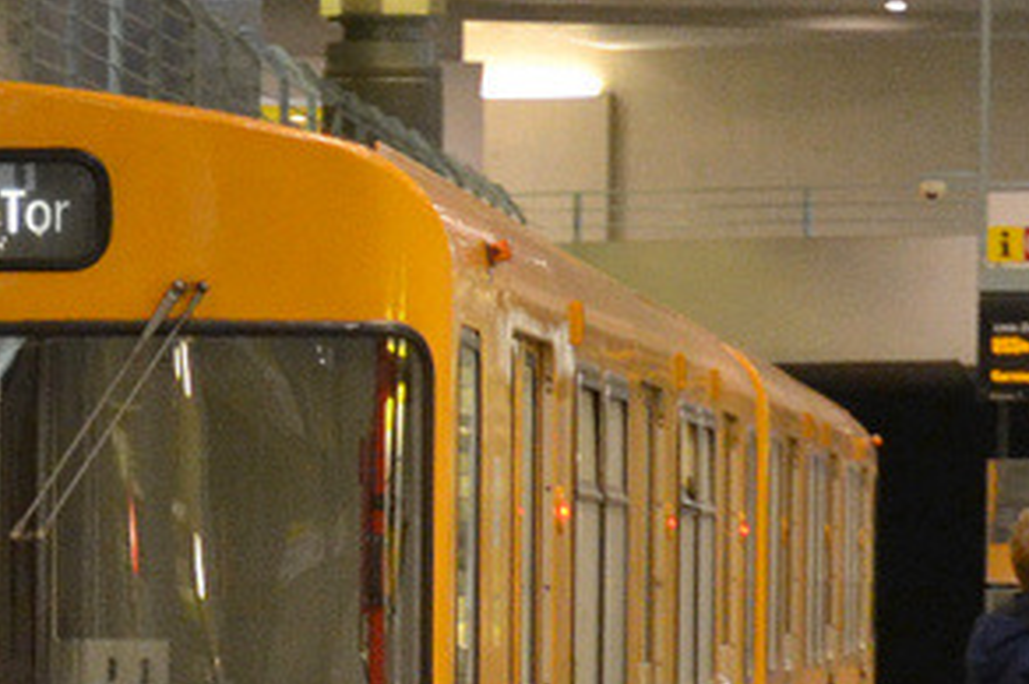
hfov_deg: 8.6
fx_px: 6681
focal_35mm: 234
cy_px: 688
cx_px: -462
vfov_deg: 5.8
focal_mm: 38
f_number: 4.5
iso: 1100
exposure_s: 1/15
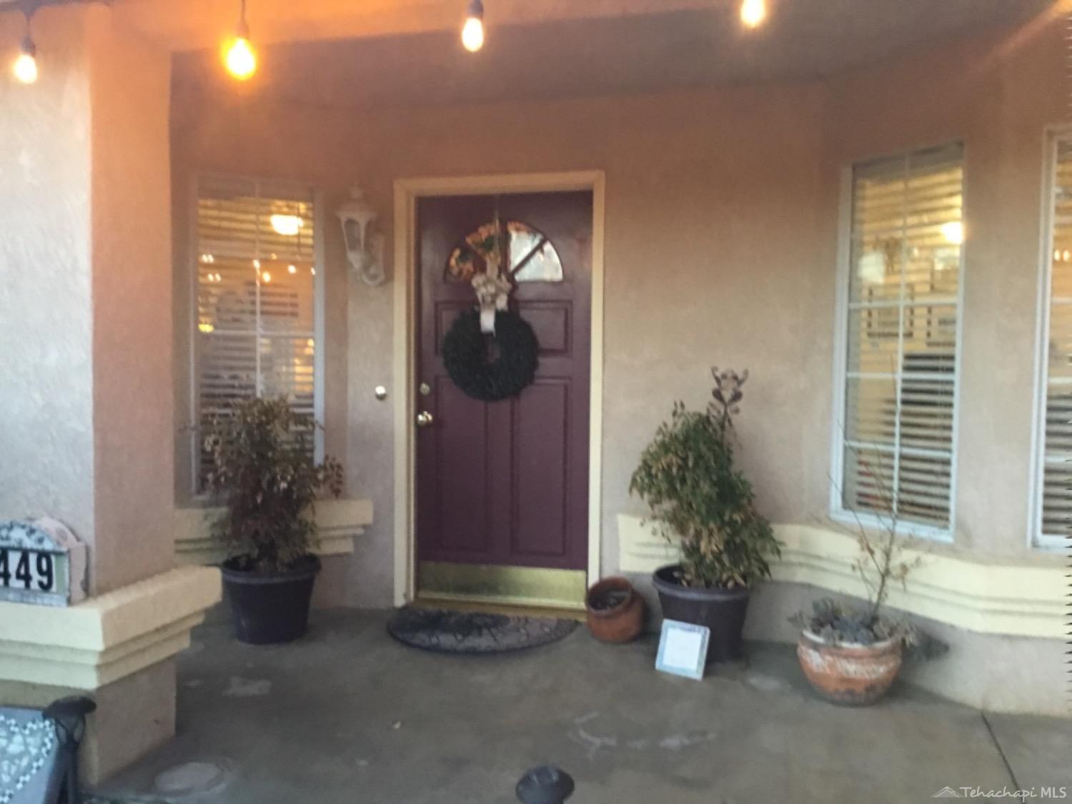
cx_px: 536
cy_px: 402
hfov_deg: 58.4
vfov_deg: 45.4
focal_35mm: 31
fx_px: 960
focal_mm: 3.3
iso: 200
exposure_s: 1/30
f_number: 2.4
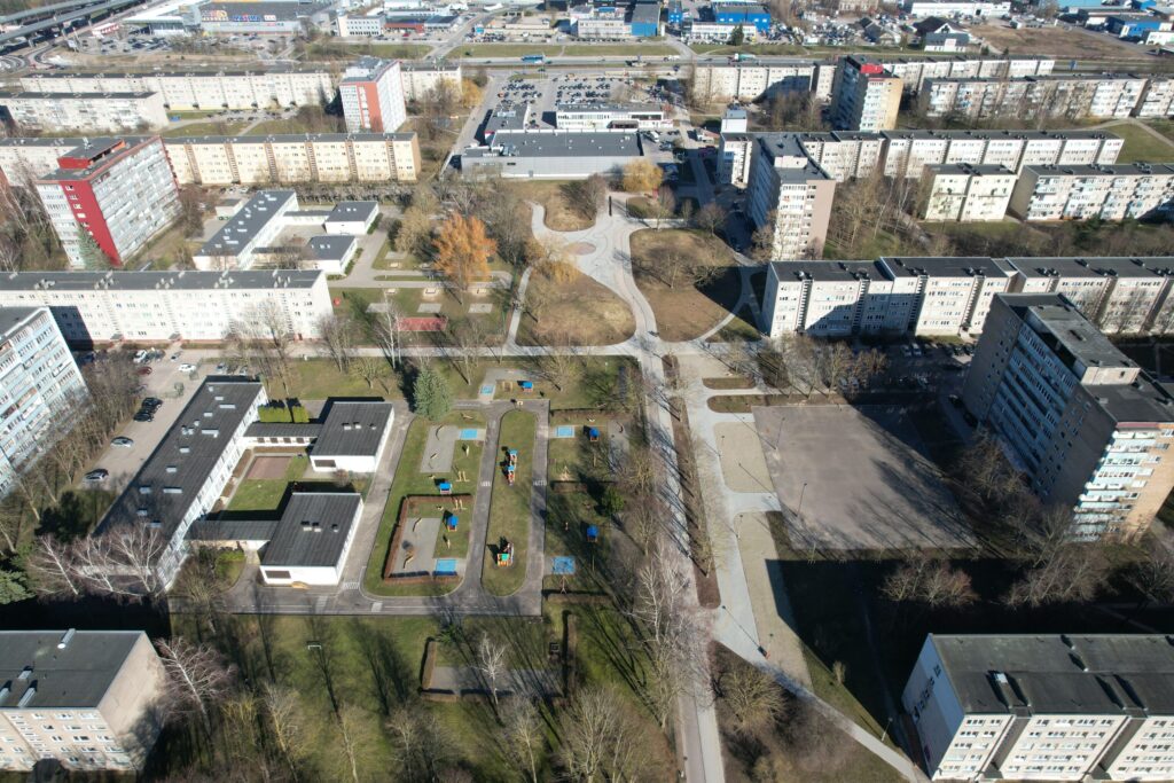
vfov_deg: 57.2
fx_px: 717
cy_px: 392
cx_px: 587
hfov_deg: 78.6
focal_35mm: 22
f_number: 2.8
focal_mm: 8.38
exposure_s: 1/1250
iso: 100
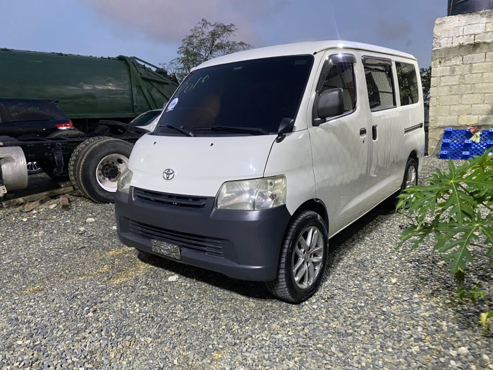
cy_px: 185
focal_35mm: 26
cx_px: 246
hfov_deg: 67.3
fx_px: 370
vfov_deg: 53.1
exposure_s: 1/40
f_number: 1.8
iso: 400
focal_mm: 4.25
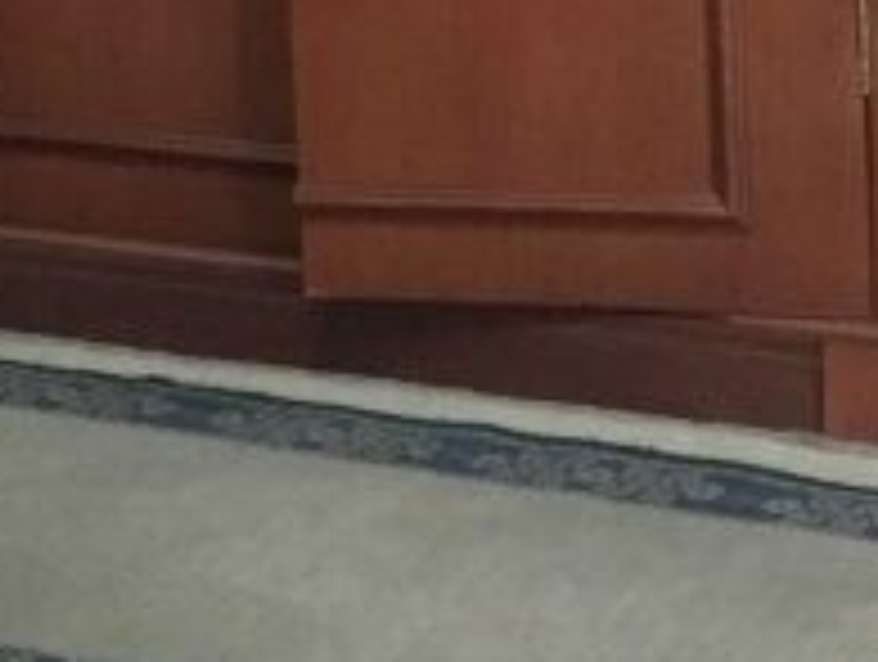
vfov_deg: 7.6
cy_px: -473
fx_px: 4828
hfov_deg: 10.4
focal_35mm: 190
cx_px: 473
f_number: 2.2
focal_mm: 4.15
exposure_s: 1/15
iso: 250
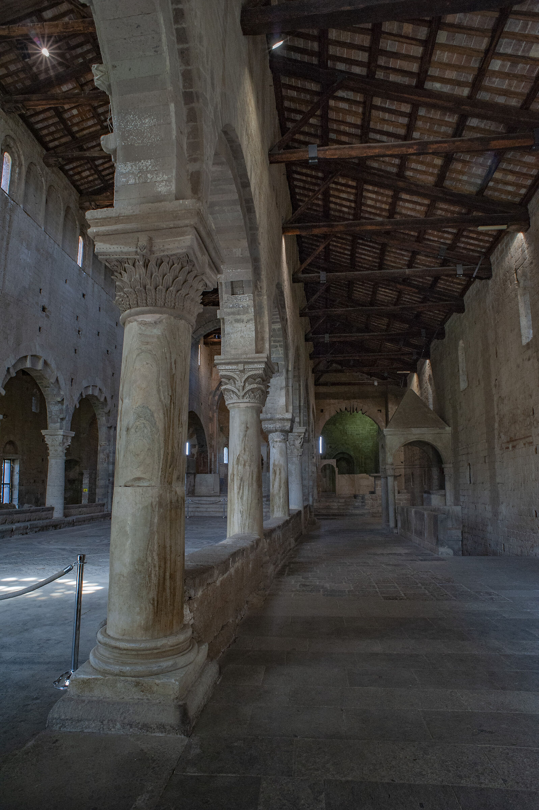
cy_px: 405
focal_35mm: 20
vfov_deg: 84.0
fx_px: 450
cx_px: 270
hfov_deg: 61.9
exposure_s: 1/60
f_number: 8
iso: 2000
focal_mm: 20
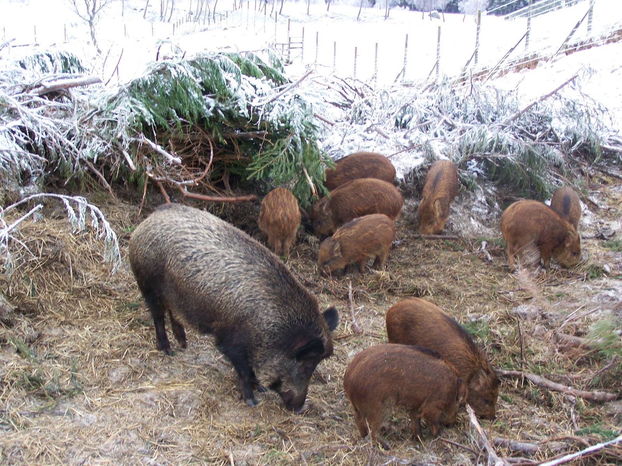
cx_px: 311
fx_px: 1060
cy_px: 233
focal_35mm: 59
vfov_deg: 24.8
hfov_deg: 32.7
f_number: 3.1
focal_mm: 9.8
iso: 80
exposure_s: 1/40
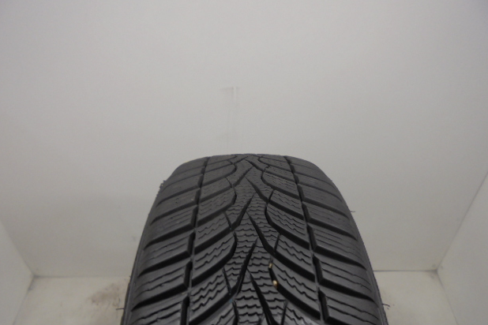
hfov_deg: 65.5
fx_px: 380
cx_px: 242
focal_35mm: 28
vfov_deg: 46.4
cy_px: 177
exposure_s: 1/30
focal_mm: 4.6
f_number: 3.5
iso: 100
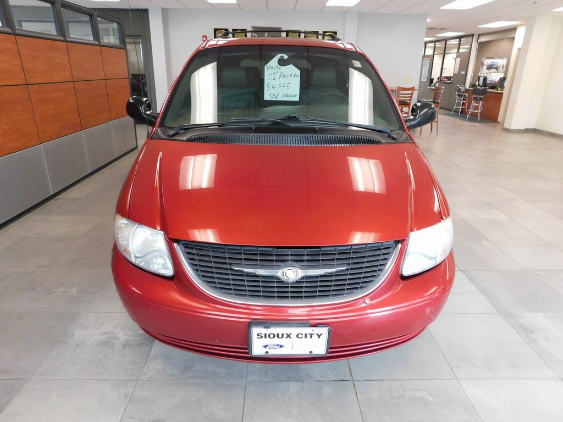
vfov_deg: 58.9
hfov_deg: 73.9
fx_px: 374
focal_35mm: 23
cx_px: 282
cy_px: 211
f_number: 3
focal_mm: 4
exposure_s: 1/30
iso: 360
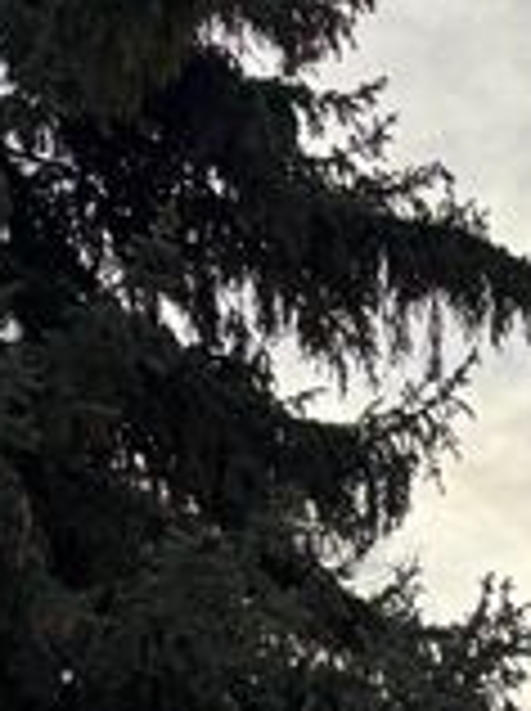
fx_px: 2256
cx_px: 1066
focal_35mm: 110
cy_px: 1487
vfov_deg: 14.4
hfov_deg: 11.9
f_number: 1.6
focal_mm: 5.96
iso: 50
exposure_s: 1/623
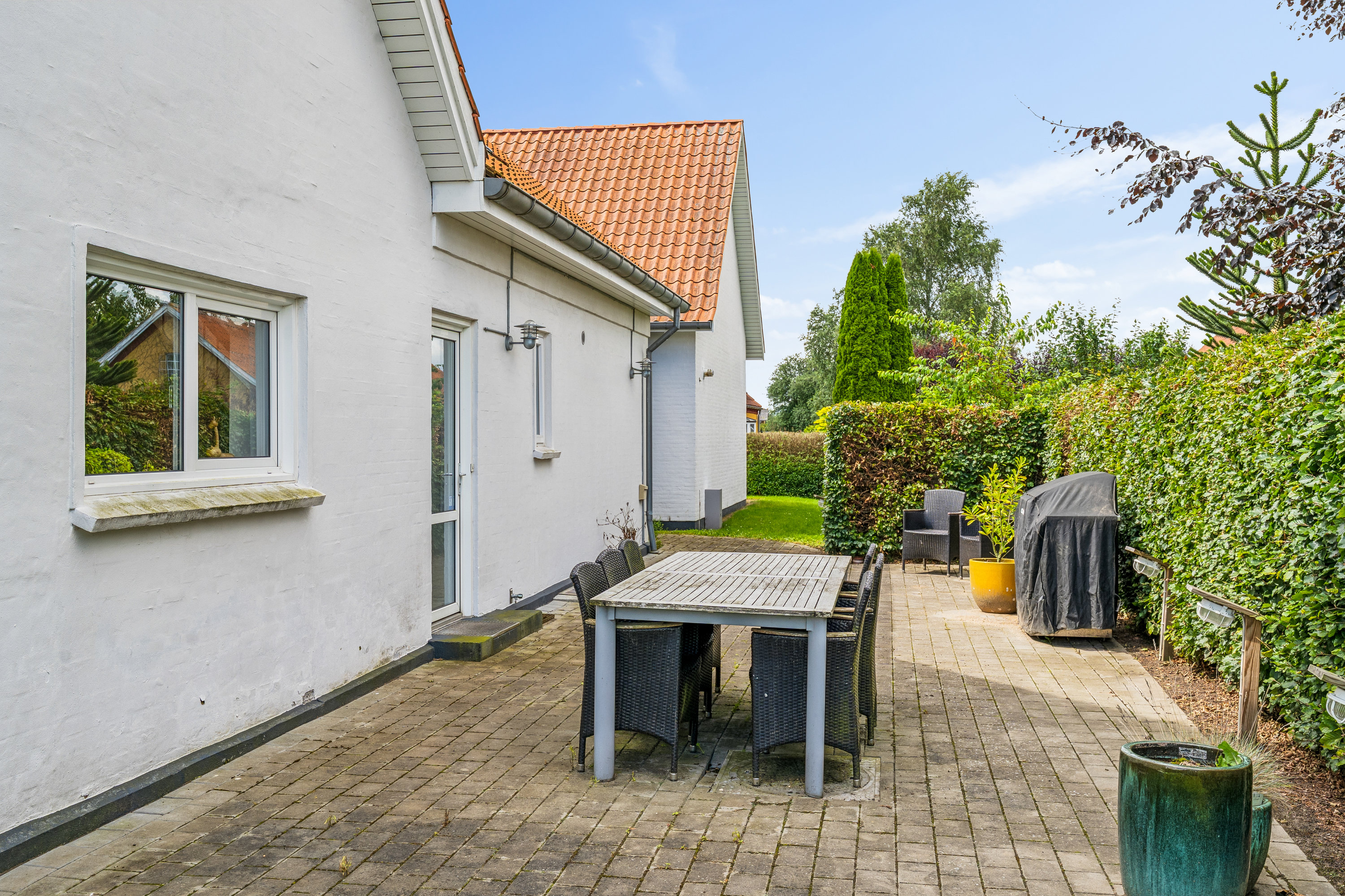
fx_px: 1233
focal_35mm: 33
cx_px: 672
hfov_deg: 57.2
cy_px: 448
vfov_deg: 40.0
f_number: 8
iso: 200
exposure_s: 1/250
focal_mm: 33
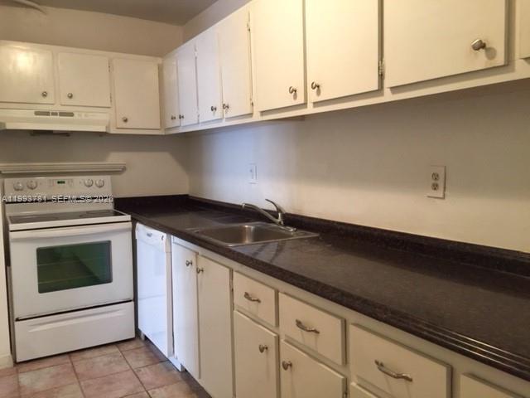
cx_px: 265
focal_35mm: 29
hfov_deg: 61.7
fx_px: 444
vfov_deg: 48.2
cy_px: 199
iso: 125
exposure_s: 1/15
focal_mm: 4.15
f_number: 2.2
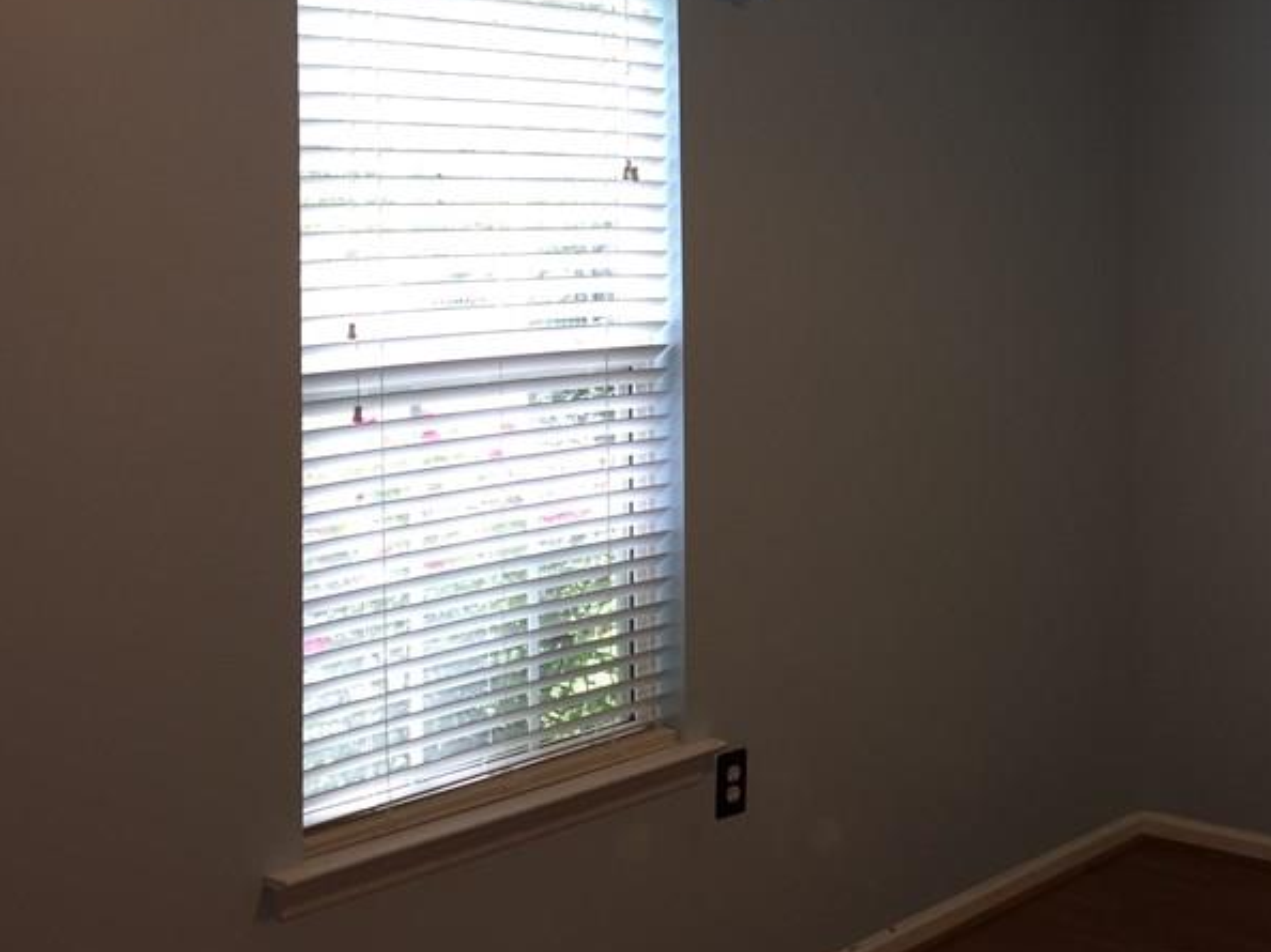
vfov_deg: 28.7
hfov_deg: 36.6
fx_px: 1835
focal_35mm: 50
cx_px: 1057
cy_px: 242
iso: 32
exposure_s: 1/40
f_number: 2.2
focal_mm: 4.15
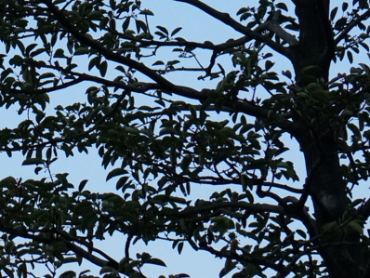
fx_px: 2192
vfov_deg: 7.2
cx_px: -218
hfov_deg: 9.3
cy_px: -12
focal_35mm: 205
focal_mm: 35
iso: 800
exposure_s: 1/4000
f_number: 3.2
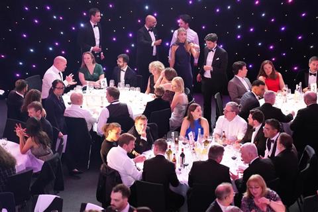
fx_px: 1086
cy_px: 106
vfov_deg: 11.1
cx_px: 159
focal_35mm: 123
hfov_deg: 16.7
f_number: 2.8
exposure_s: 1/100
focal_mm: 123
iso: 12800
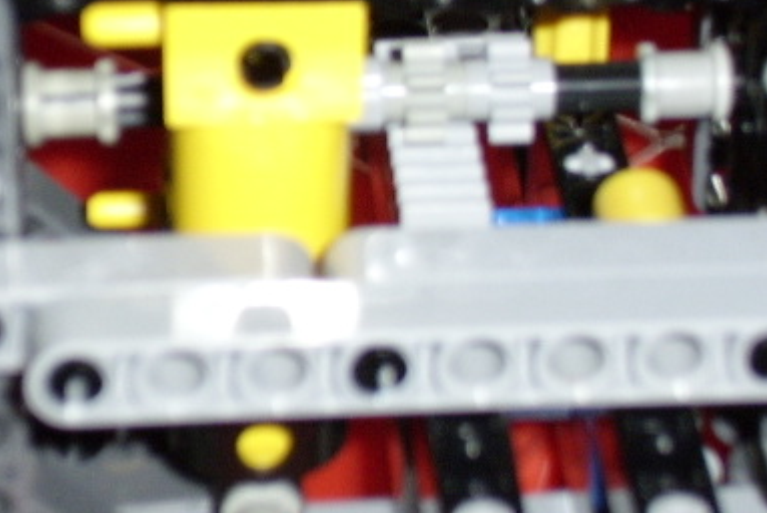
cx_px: 469
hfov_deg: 13.0
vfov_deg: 8.7
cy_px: 114
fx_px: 3369
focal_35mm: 158
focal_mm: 17.4
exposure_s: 1/60
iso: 259
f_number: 5
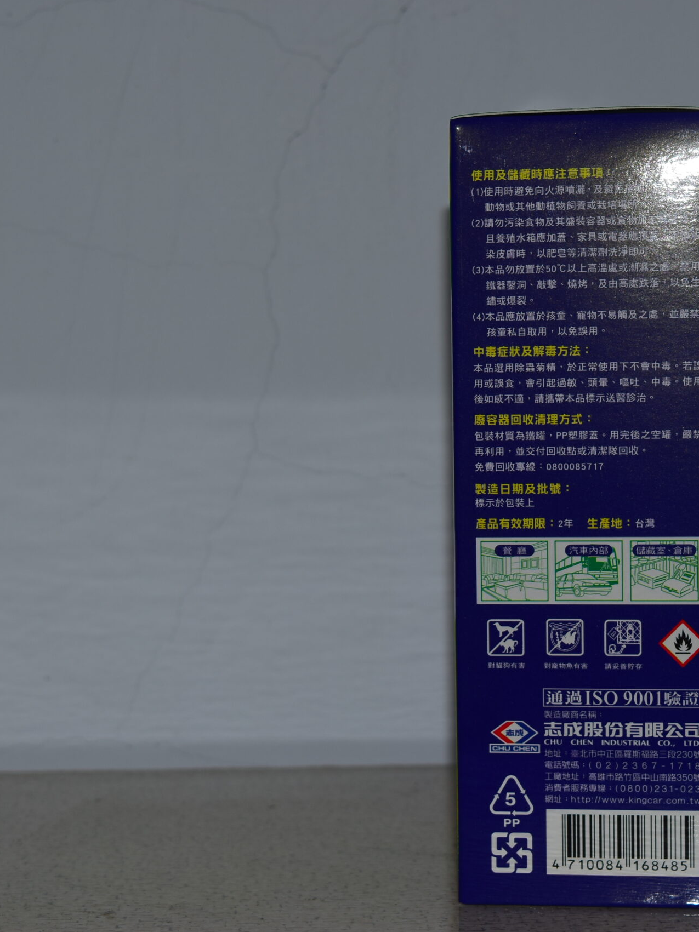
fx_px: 2632
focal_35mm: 98
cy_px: 465
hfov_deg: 15.1
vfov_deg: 20.1
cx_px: 337
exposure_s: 1/200
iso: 100
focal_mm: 45
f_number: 7.1
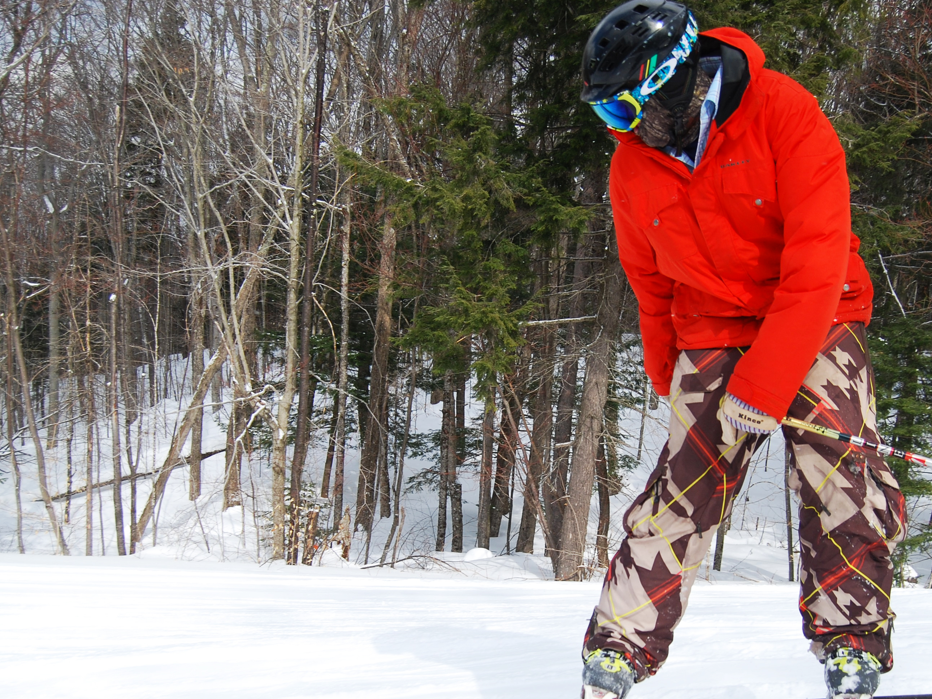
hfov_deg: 47.8
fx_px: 1050
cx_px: 525
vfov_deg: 36.5
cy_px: 458
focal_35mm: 39
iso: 125
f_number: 4
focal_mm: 18
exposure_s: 1/1000
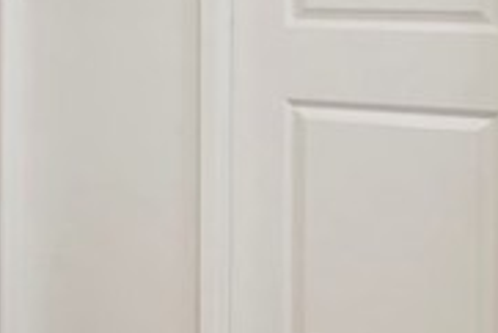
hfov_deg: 21.7
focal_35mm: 79
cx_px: -237
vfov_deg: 16.9
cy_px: -7
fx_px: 1094
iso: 500
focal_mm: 14
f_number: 10
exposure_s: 1/50
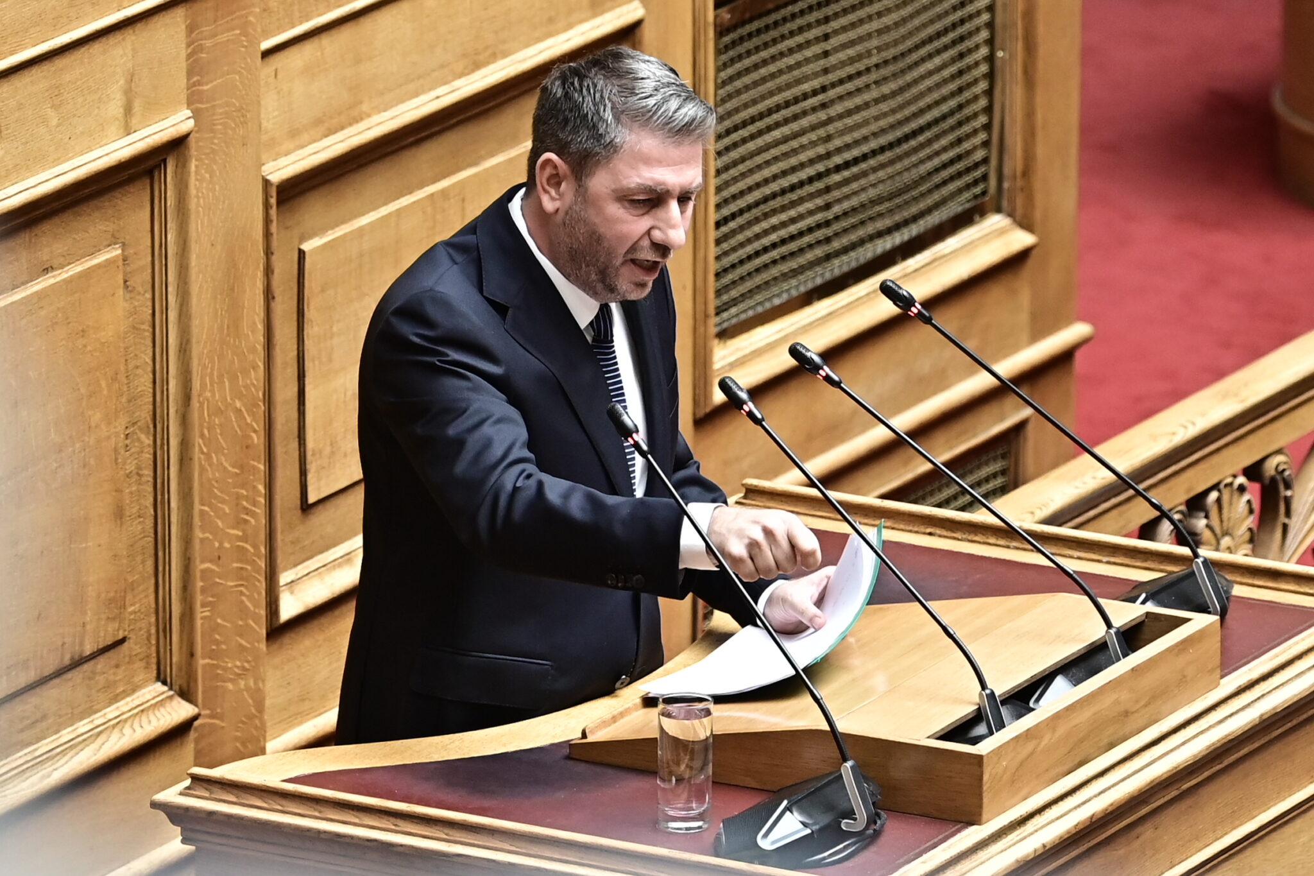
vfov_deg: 6.8
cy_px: 438
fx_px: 7372
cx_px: 657
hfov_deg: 10.2
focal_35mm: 202
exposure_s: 1/400
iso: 800
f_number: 3.5
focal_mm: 135
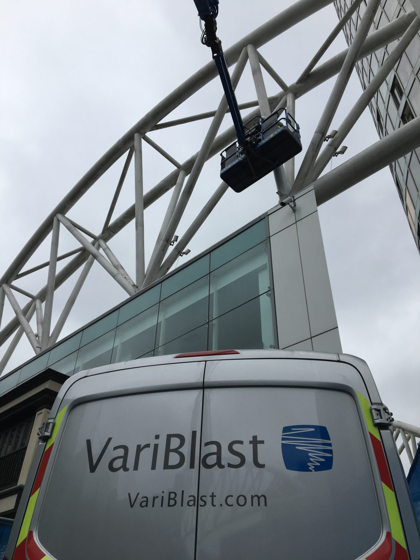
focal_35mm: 29
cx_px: 210
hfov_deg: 48.2
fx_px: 469
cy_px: 280
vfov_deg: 61.7
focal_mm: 4.15
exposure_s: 1/1304
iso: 25
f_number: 2.2
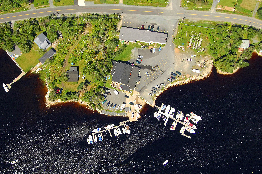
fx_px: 456
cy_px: 85
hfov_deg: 32.0
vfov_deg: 21.6
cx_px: 111
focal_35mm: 63
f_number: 6
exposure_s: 1/1000
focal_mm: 29
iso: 400
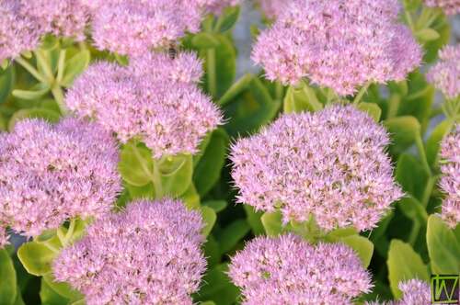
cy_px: 152
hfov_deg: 10.6
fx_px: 2488
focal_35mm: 195
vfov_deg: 7.0
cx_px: 230
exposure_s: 1/160
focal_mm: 130
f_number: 6.3
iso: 200
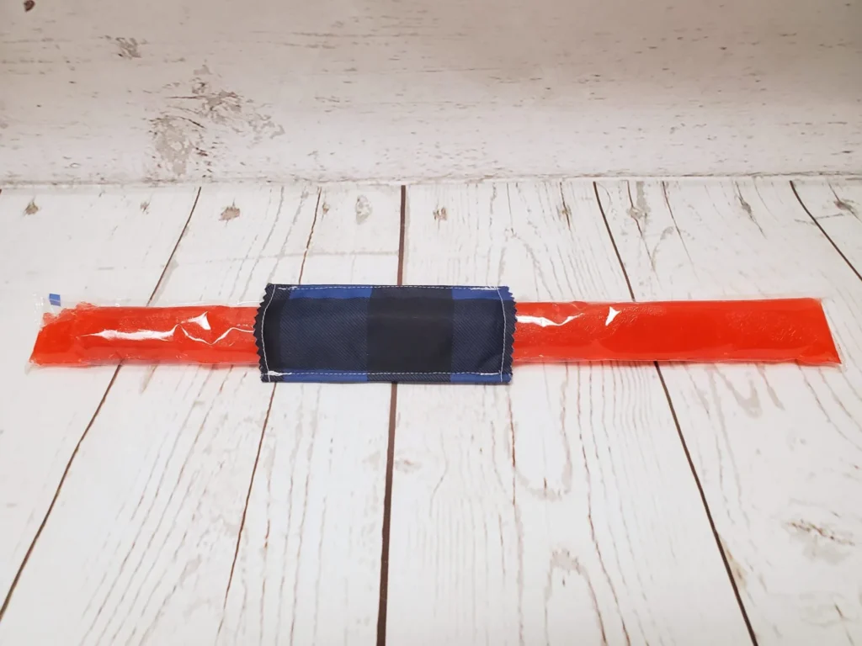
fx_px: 647
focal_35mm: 26
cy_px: 323
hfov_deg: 67.3
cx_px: 431
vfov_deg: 53.1
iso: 250
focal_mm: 4.3
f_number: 2.4
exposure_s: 1/120
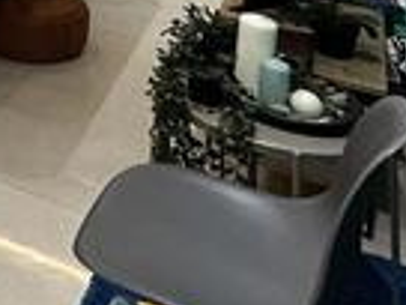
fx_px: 774
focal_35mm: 66
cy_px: -284
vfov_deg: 17.1
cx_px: -278
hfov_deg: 21.7
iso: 320
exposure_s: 1/100
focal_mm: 2.22
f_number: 2.2
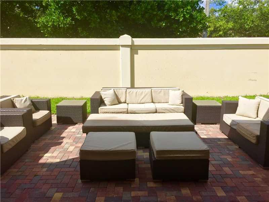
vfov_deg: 48.2
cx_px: 134
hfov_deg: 61.7
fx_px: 225
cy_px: 101
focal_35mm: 29
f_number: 2.2
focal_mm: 4.15
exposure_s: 1/2198
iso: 32
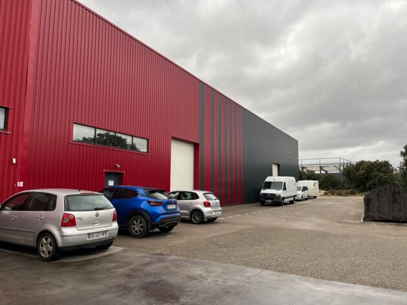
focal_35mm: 26
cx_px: 204
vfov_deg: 53.1
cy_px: 152
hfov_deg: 67.3
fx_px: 306
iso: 50
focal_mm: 5.1
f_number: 1.6
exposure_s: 1/367
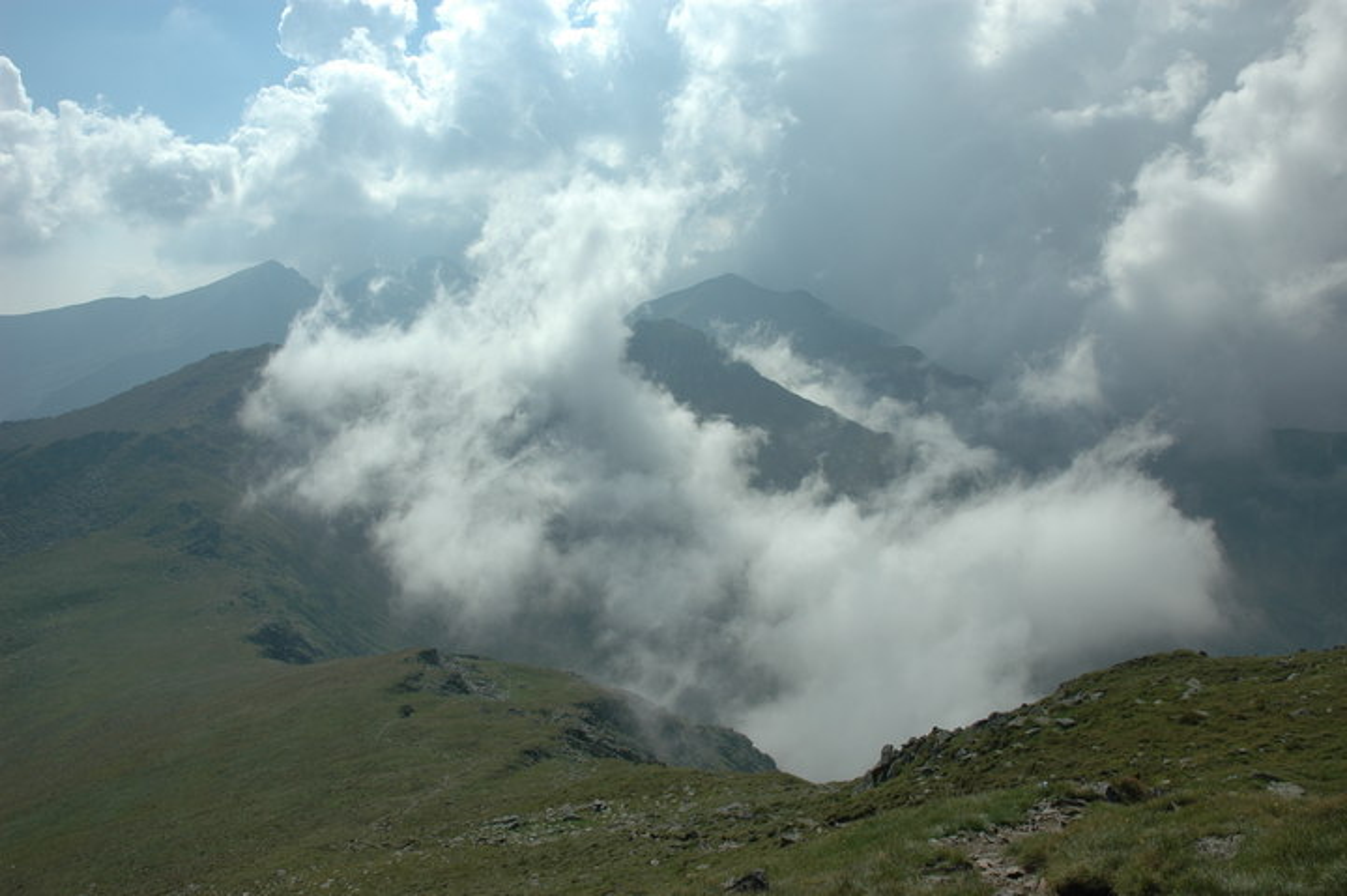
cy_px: 448
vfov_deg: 47.9
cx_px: 674
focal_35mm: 27
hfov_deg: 67.4
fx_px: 1010
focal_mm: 18
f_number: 11
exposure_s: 1/500
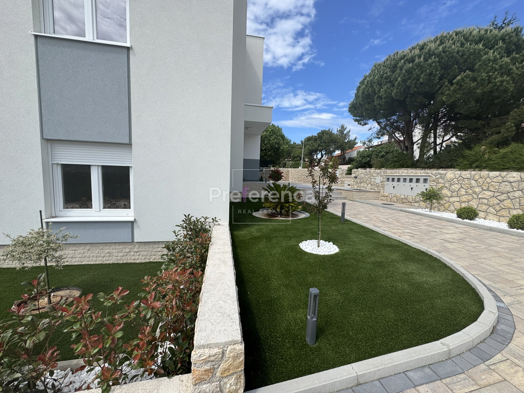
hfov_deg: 102.1
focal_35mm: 14
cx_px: 262
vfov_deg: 85.7
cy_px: 196
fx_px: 212
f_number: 2.2
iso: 50
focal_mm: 2.22
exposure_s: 1/2083
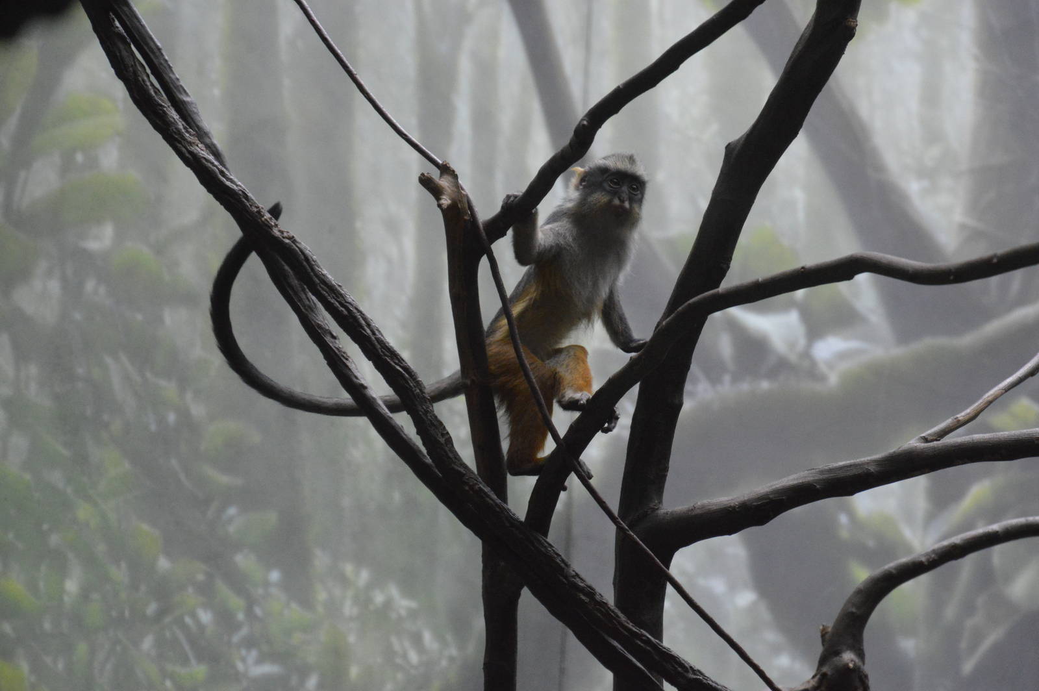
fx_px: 4758
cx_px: 520
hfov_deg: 12.5
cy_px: 346
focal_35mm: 165
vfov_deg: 8.3
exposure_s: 1/250
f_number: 5.6
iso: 3200
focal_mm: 110
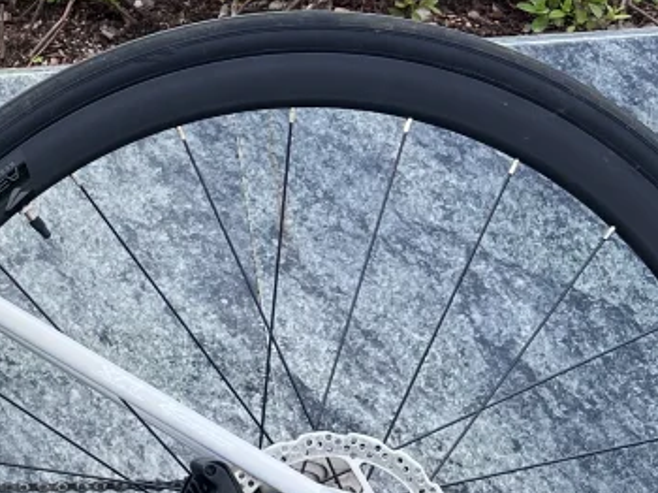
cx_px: -410
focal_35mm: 107
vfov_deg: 13.8
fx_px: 2033
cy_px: 258
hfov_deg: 16.3
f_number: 1.5
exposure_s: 1/1079
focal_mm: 5.7
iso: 50
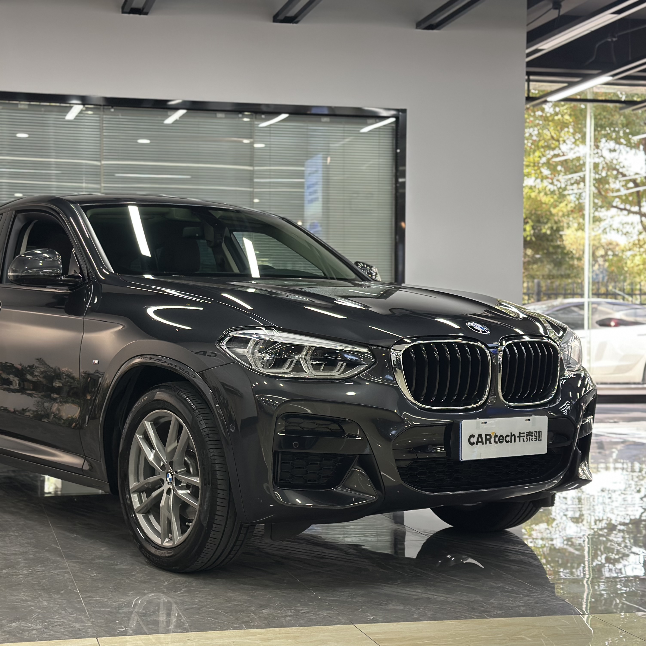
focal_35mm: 57
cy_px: 325
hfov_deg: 29.9
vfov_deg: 30.0
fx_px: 1203
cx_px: 220
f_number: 1.78
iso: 125
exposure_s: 1/100
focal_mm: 6.86
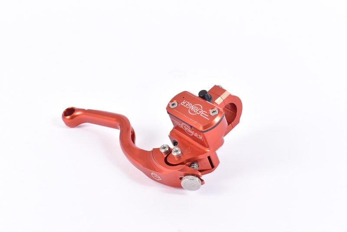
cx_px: 174
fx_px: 550
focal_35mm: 57
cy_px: 116
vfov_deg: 23.8
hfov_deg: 35.0
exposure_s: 1/80
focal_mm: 38
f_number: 10
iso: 100
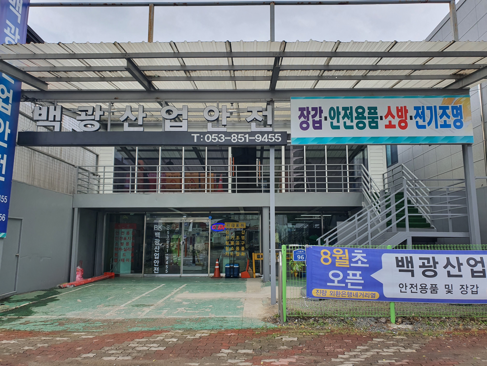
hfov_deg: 67.3
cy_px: 183
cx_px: 244
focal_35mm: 26
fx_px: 366
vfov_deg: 53.1
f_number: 2.4
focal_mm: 4.3
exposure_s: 1/1004
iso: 50
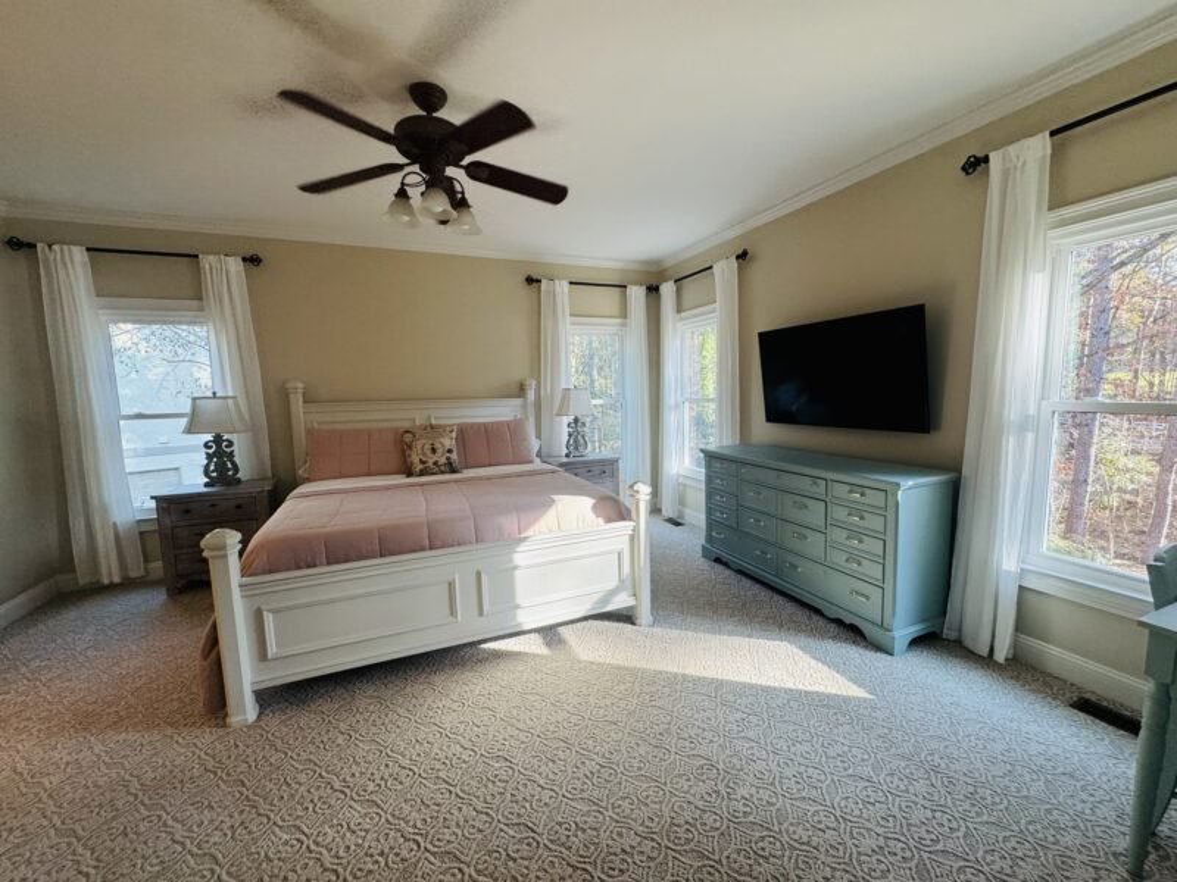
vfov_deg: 85.7
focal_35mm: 14
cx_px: 588
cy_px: 441
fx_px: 476
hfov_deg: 102.1
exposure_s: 1/120
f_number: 2.2
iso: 250
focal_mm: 2.22
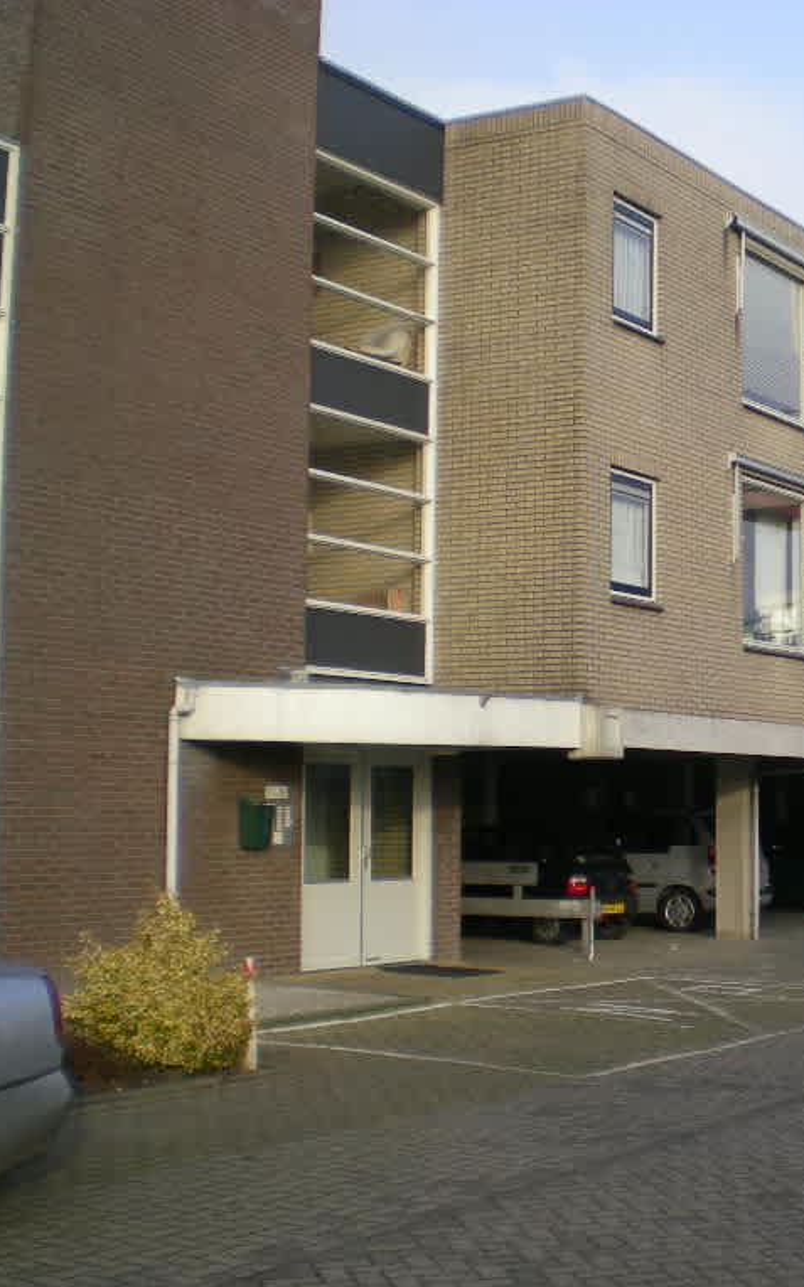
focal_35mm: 54
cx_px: 775
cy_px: 644
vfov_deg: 37.5
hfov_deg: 23.1
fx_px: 1895
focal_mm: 6.3
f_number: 3.1
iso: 50
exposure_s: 1/271
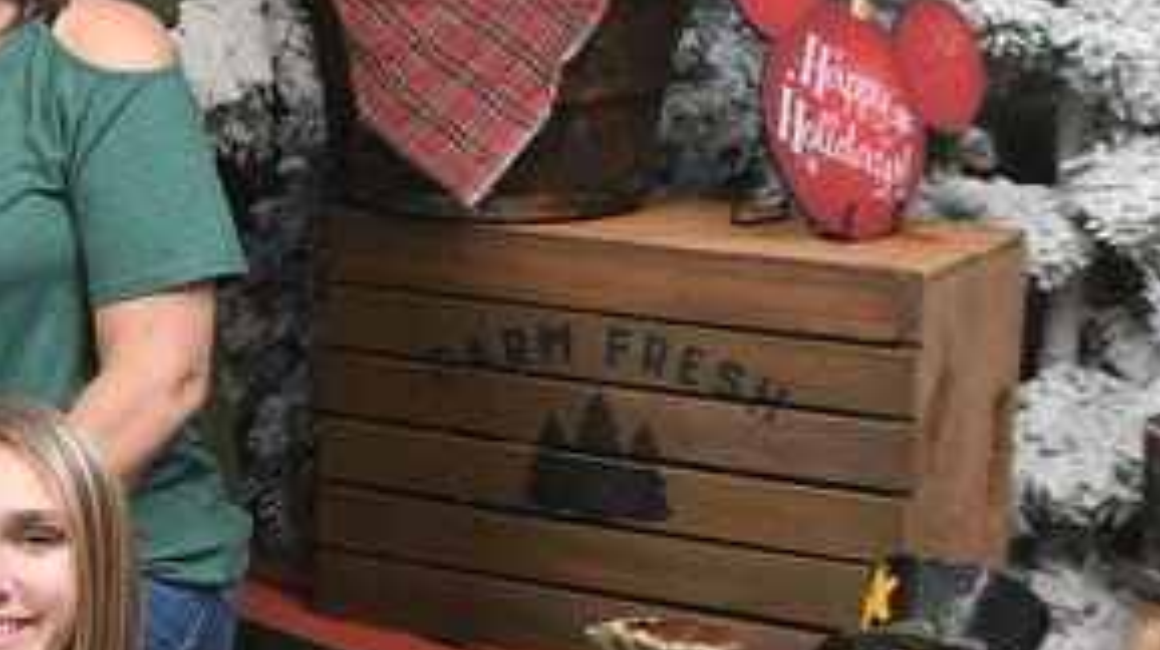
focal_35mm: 123
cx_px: -805
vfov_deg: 9.8
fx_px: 3780
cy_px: 371
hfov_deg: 15.4
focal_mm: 22
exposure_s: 1/125
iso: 640
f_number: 6.3
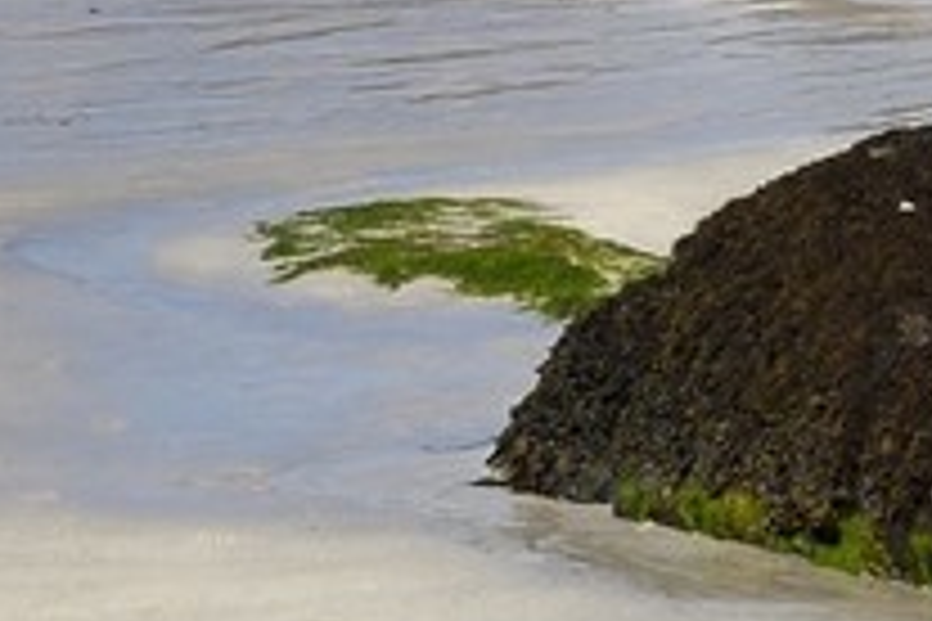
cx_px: 3296
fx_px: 6808
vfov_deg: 5.2
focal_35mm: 263
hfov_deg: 6.7
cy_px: -464
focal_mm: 34
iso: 200
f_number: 18
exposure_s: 1/250
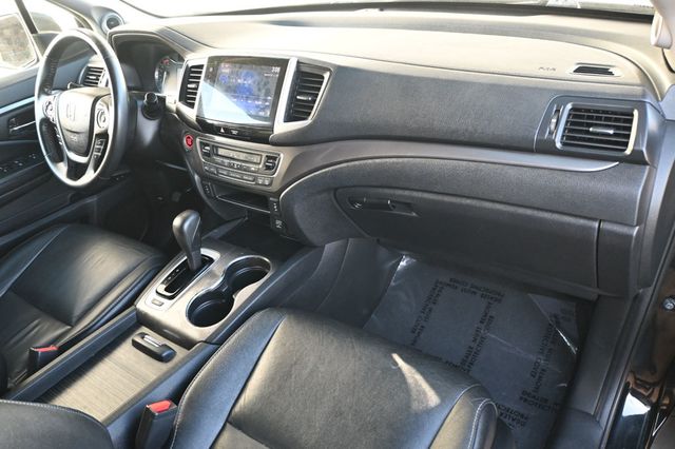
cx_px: 338
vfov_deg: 45.6
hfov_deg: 64.6
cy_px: 224
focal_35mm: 28
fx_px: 534
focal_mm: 19
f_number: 3.8
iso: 1400
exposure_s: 1/125
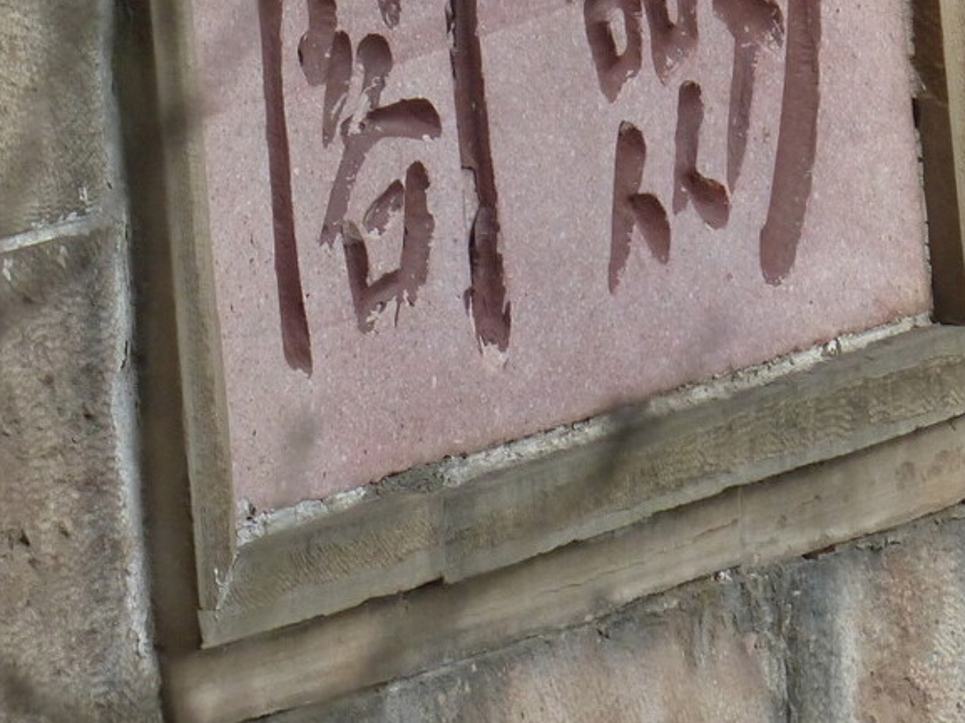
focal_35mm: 845
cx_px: 503
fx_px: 23542
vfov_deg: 1.8
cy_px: -18
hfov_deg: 2.3
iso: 400
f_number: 8
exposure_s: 1/320
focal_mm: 73
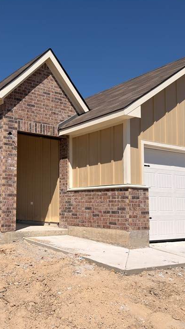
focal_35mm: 38
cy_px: 173
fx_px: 332
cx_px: 50
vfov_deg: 52.8
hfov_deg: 30.7
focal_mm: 6.76
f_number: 1.78
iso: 64
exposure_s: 1/9615
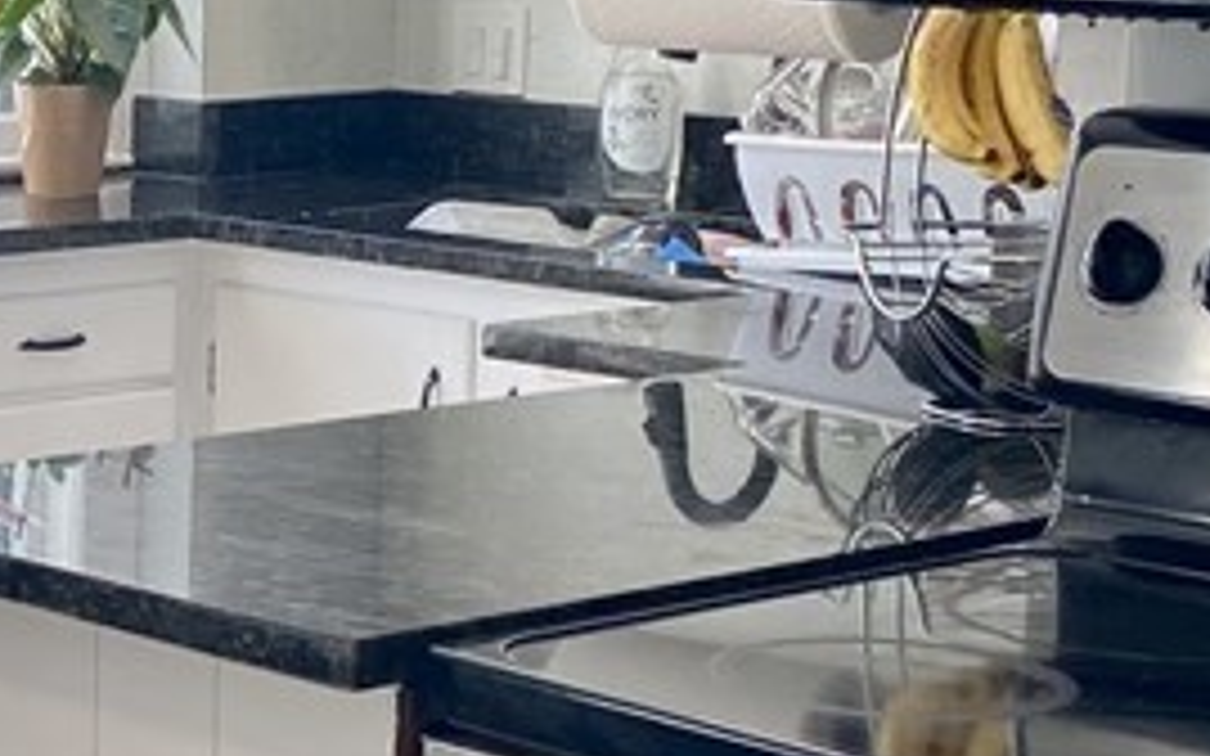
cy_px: 351
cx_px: -189
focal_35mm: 105
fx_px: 3462
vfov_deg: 12.5
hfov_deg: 18.9
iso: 50
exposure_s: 1/120
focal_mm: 4.25
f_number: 1.8
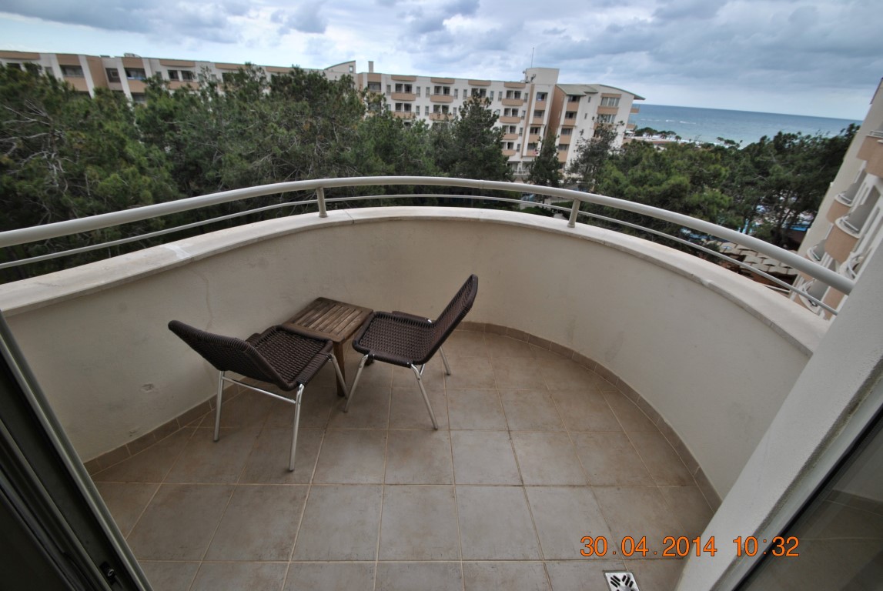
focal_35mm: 15
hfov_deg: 100.3
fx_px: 368
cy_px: 296
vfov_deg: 77.5
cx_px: 442
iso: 100
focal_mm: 10
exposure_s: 1/200
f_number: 7.1
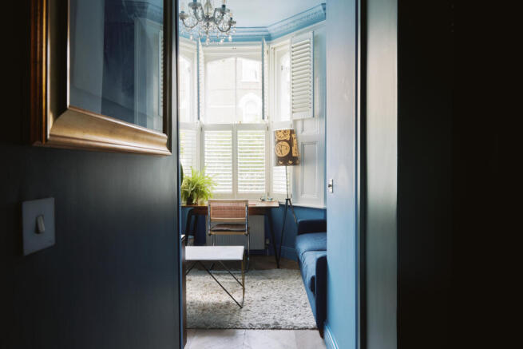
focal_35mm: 24
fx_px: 349
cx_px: 262
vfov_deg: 53.2
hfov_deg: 73.7
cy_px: 174
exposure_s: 1/6
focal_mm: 24
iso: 100
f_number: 8
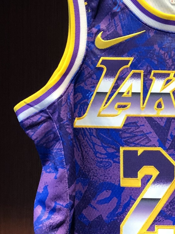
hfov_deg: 14.6
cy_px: 118
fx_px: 667
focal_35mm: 99
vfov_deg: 19.8
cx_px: 187
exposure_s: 1/17
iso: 40
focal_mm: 3.99
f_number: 1.8
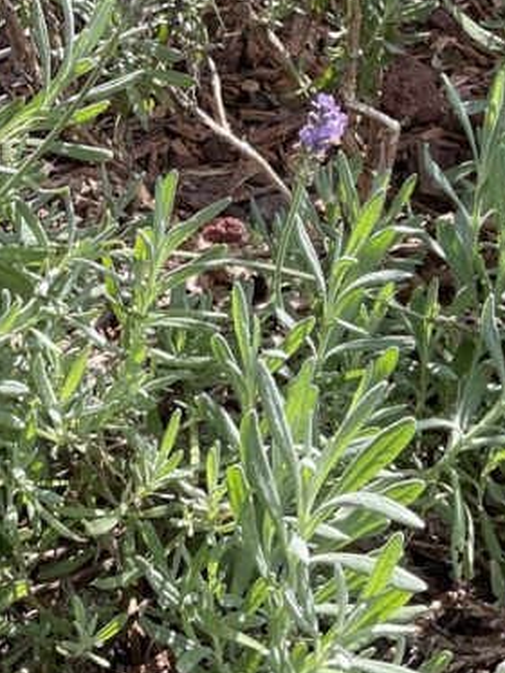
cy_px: 108
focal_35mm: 84
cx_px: -38
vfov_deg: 22.9
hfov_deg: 17.1
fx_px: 1633
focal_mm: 3
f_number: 1.8
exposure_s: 1/355
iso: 16
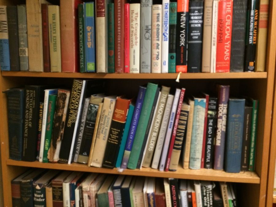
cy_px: 104
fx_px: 239
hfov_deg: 60.0
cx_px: 138
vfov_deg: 46.8
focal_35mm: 30
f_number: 2.2
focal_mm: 4.12
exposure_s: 1/30
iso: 320
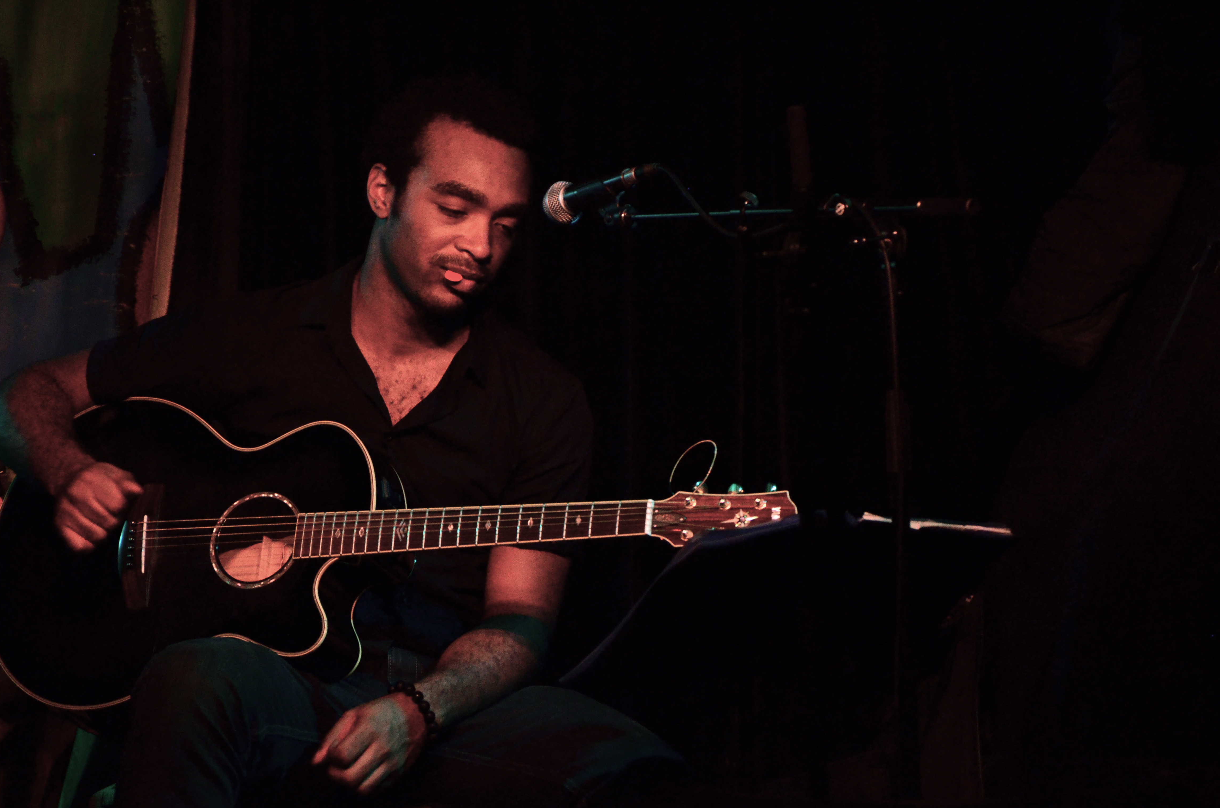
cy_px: 403
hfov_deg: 12.2
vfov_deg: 8.1
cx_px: 612
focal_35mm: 169
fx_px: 5700
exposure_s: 1/45
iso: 1600
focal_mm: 105
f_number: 5.6
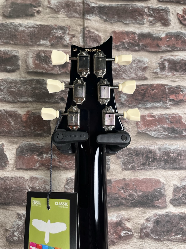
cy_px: 124
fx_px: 186
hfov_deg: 53.1
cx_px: 93
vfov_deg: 67.3
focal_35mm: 26
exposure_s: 1/122
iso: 80
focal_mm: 5.1
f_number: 1.6
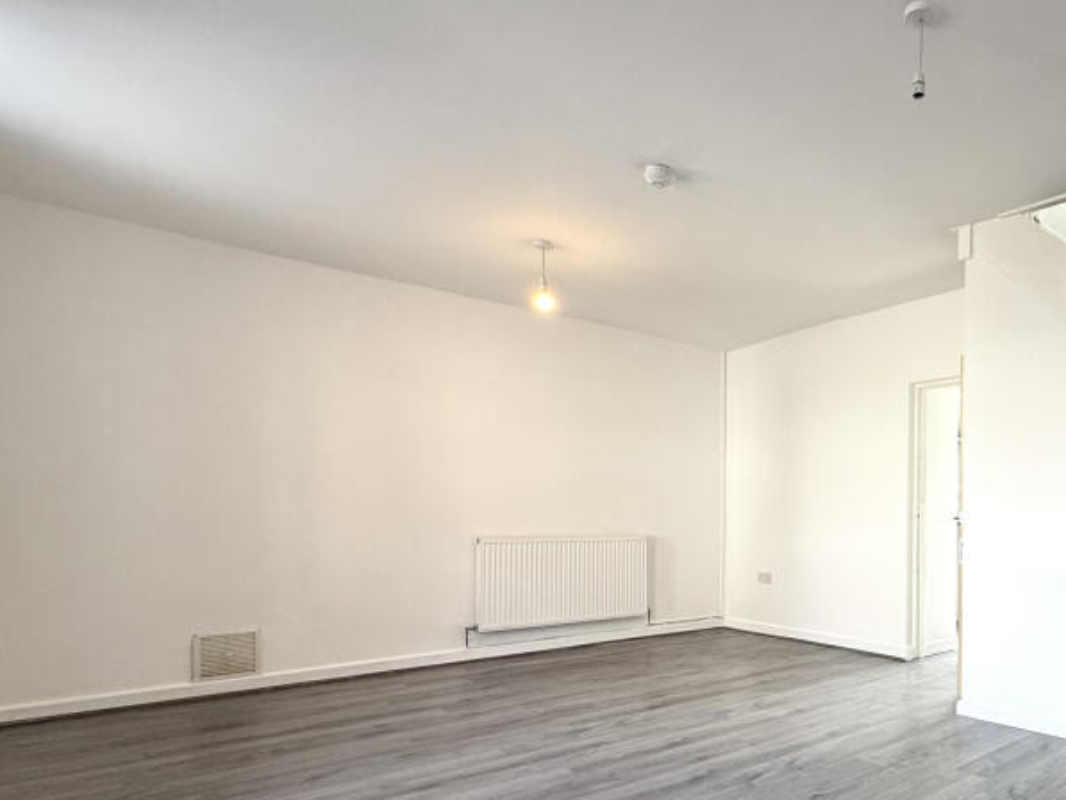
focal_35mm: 24
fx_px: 739
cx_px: 870
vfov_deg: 56.0
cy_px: 509
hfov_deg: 64.5
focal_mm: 2.22
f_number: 2.2
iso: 100
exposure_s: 1/99
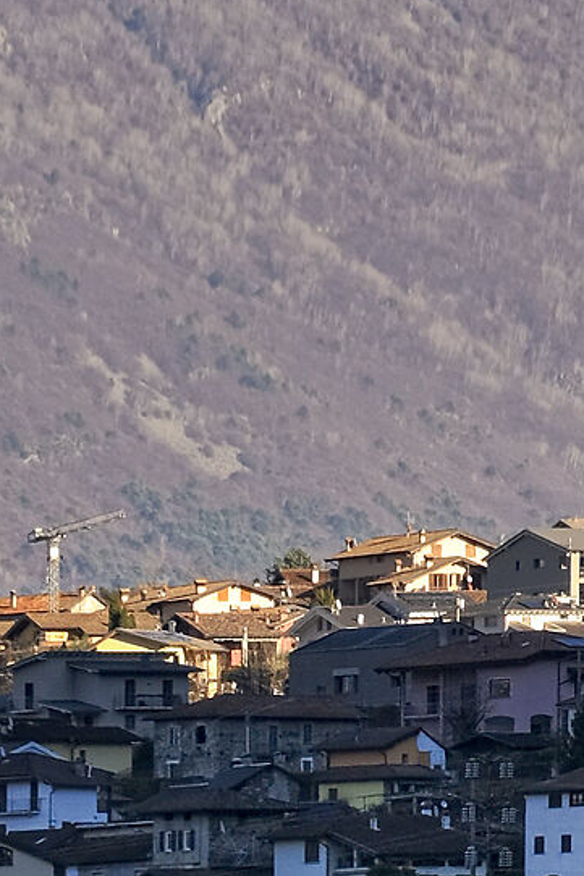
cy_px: 753
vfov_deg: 3.3
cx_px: -448
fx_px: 15095
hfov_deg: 2.2
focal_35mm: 620
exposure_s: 1/50
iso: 160
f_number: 10
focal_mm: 93.2
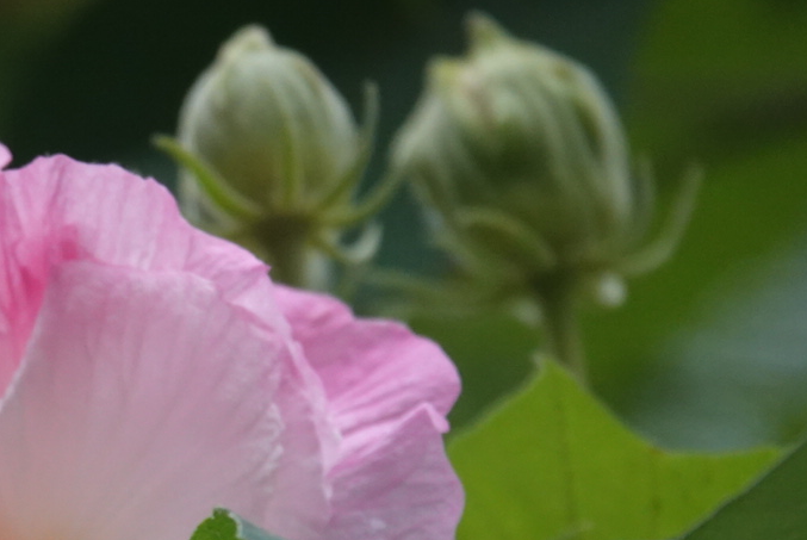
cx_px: 41
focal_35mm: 1367
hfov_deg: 1.5
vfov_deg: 1.0
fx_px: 30676
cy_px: 617
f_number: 4
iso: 800
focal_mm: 210.22
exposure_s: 1/250
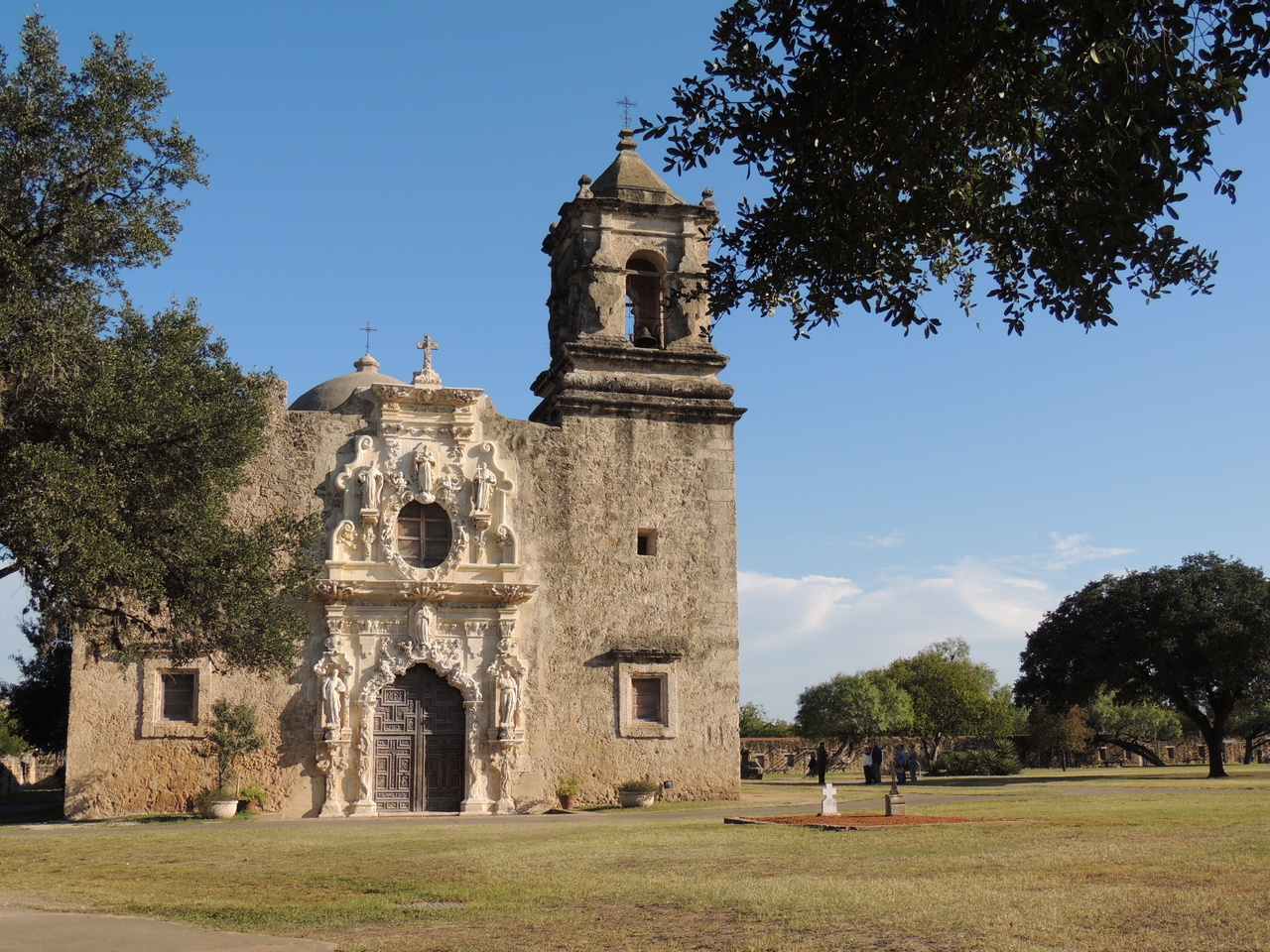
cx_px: 635
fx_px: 1468
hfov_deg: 46.8
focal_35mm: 40
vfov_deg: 36.0
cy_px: 476
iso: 100
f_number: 3.3
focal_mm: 7.1
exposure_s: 1/1000
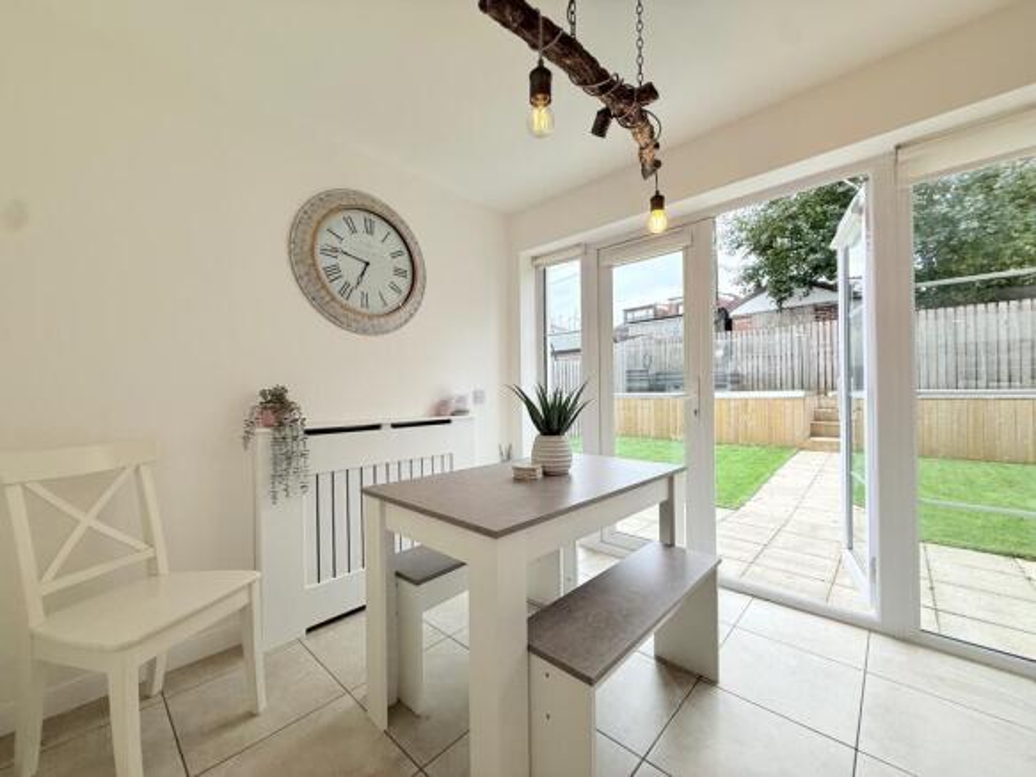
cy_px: 388
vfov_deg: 85.7
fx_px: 419
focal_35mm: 14
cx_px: 518
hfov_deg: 102.1
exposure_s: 1/176
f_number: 2.2
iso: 64
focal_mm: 2.22
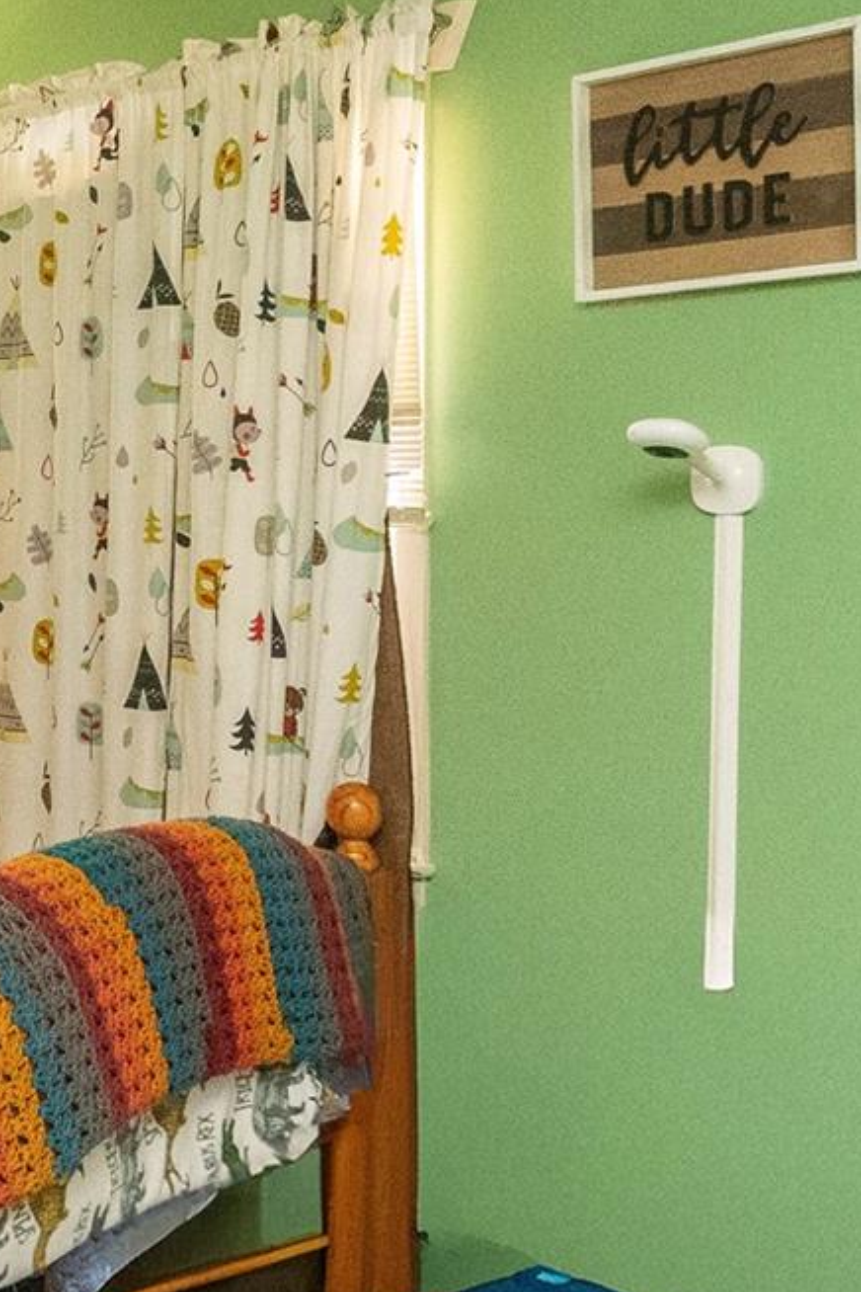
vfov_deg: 41.9
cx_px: -109
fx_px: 1686
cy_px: 700
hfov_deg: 26.2
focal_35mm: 47
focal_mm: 10
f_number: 5.6
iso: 11400
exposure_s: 1/60
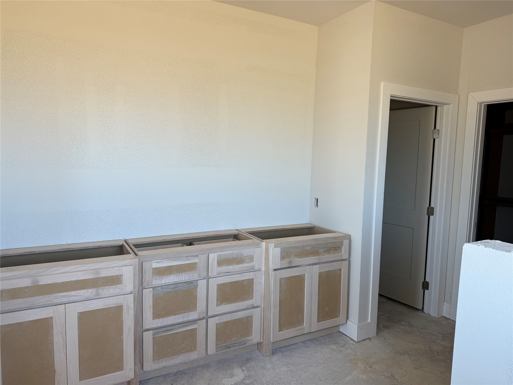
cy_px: 192
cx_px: 256
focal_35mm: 24
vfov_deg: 56.8
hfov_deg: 71.6
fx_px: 356
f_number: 1.78
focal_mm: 6.76
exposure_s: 1/121
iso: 100
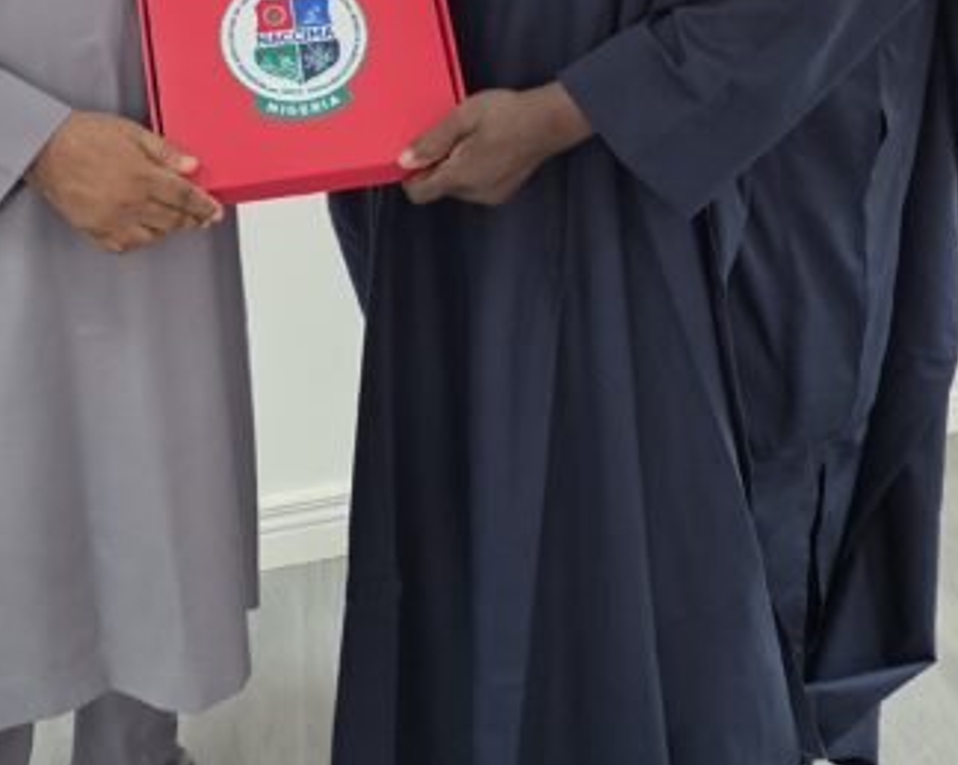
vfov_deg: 27.8
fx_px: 1474
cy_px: 43
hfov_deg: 35.5
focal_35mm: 52
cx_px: 281
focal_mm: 6.25
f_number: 1.7
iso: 400
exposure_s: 1/100
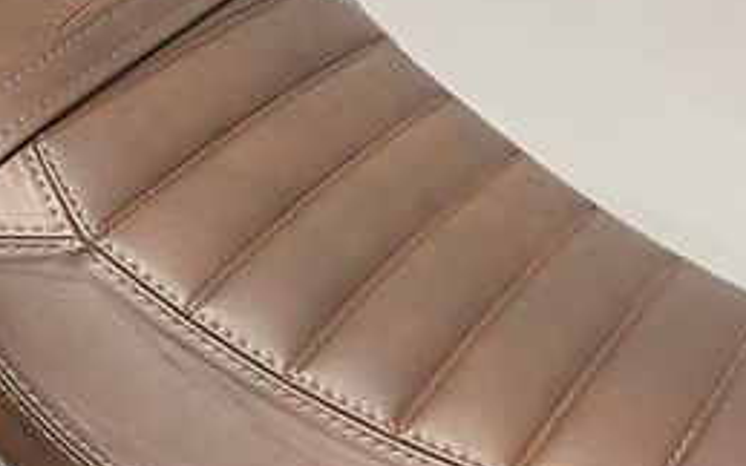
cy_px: 233
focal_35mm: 68
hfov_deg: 30.0
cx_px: 251
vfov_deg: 19.2
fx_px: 1383
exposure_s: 1/50
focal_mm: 5.1
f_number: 1.6
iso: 125
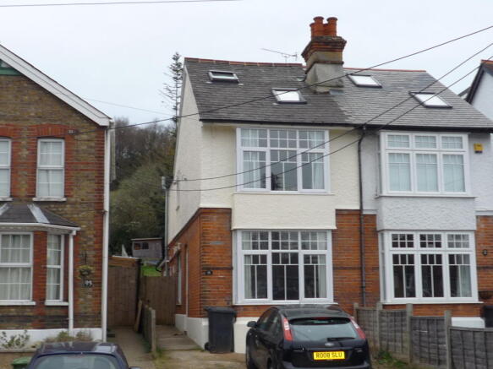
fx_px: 769
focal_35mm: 54
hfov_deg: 35.6
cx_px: 246
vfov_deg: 27.0
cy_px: 184
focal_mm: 5.3
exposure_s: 1/80
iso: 100
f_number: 3.4
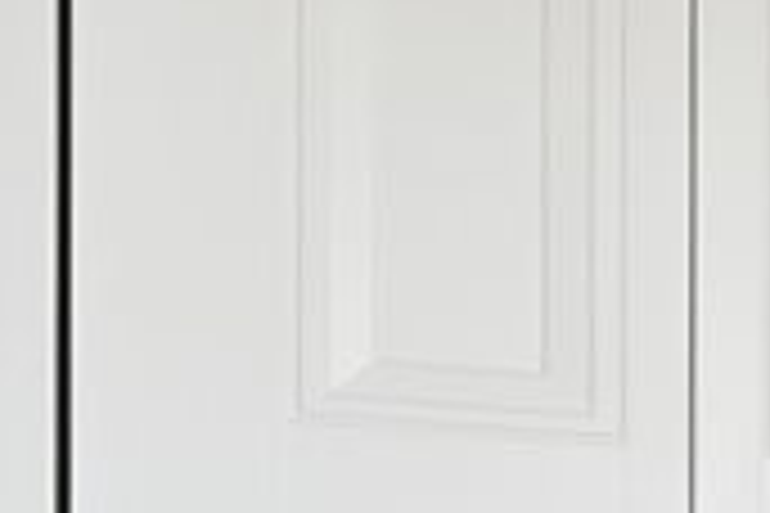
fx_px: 2566
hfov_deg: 10.6
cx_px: 2414
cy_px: 794
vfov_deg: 10.9
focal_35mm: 120
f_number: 9
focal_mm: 16
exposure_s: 1/500
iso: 250
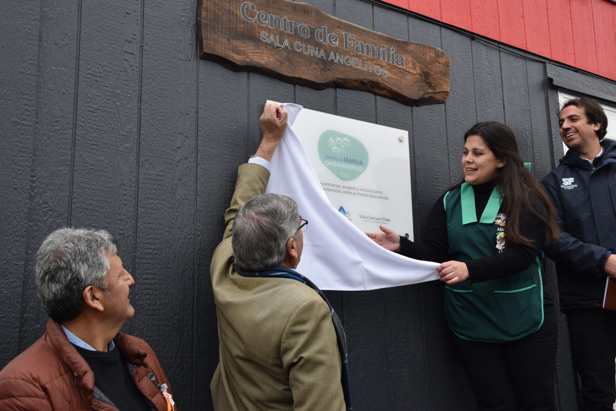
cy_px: 206
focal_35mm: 39
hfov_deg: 49.6
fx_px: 667
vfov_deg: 34.2
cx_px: 308
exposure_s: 1/250
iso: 220
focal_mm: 26
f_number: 5.6
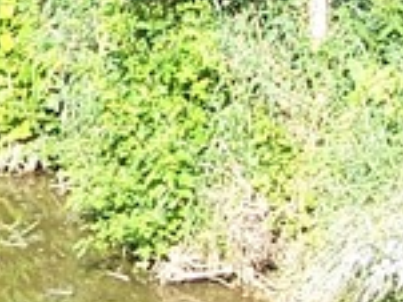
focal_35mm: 258
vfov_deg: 5.6
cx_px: -526
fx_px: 3001
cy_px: -275
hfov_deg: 7.3
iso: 100
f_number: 3.4
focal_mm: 8
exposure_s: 1/250
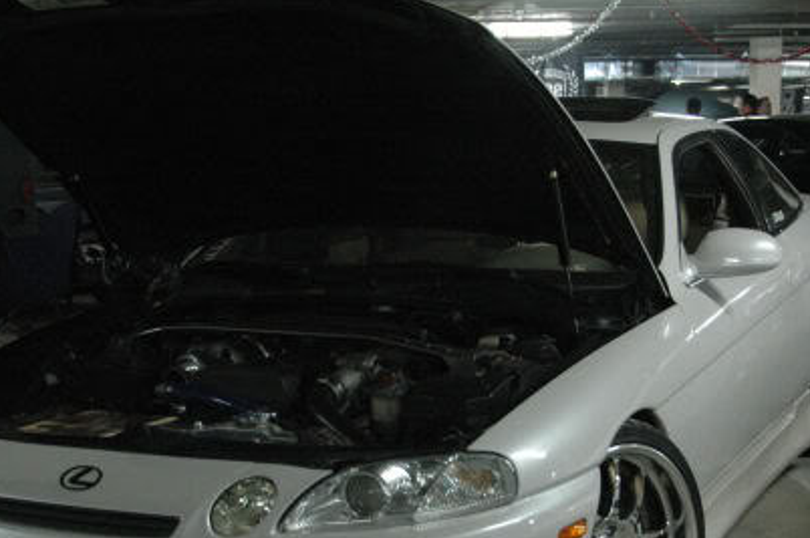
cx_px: 316
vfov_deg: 19.3
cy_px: 381
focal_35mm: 70
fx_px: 1573
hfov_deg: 28.8
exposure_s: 1/25
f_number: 4
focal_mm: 26
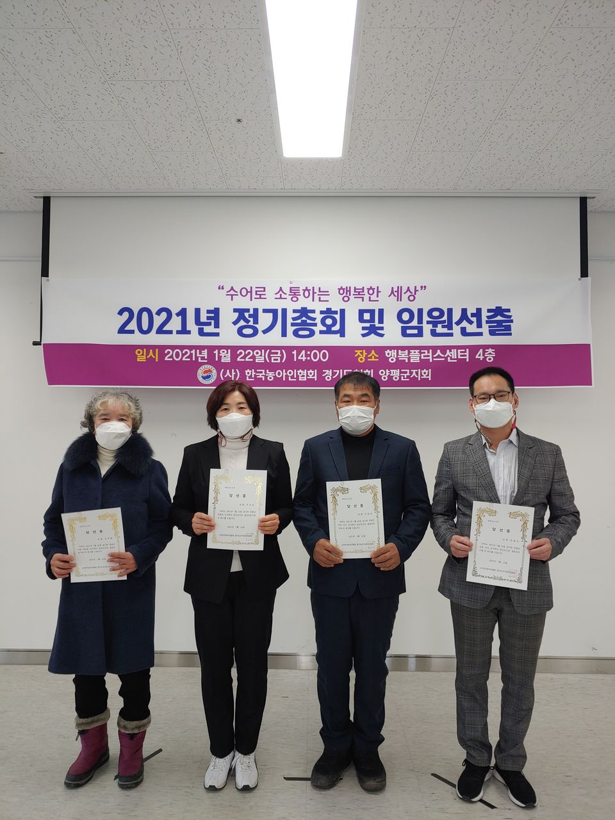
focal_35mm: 25
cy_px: 410
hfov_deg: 54.9
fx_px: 592
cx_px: 308
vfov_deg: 69.4
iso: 50
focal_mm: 4.23
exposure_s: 1/60
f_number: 1.5
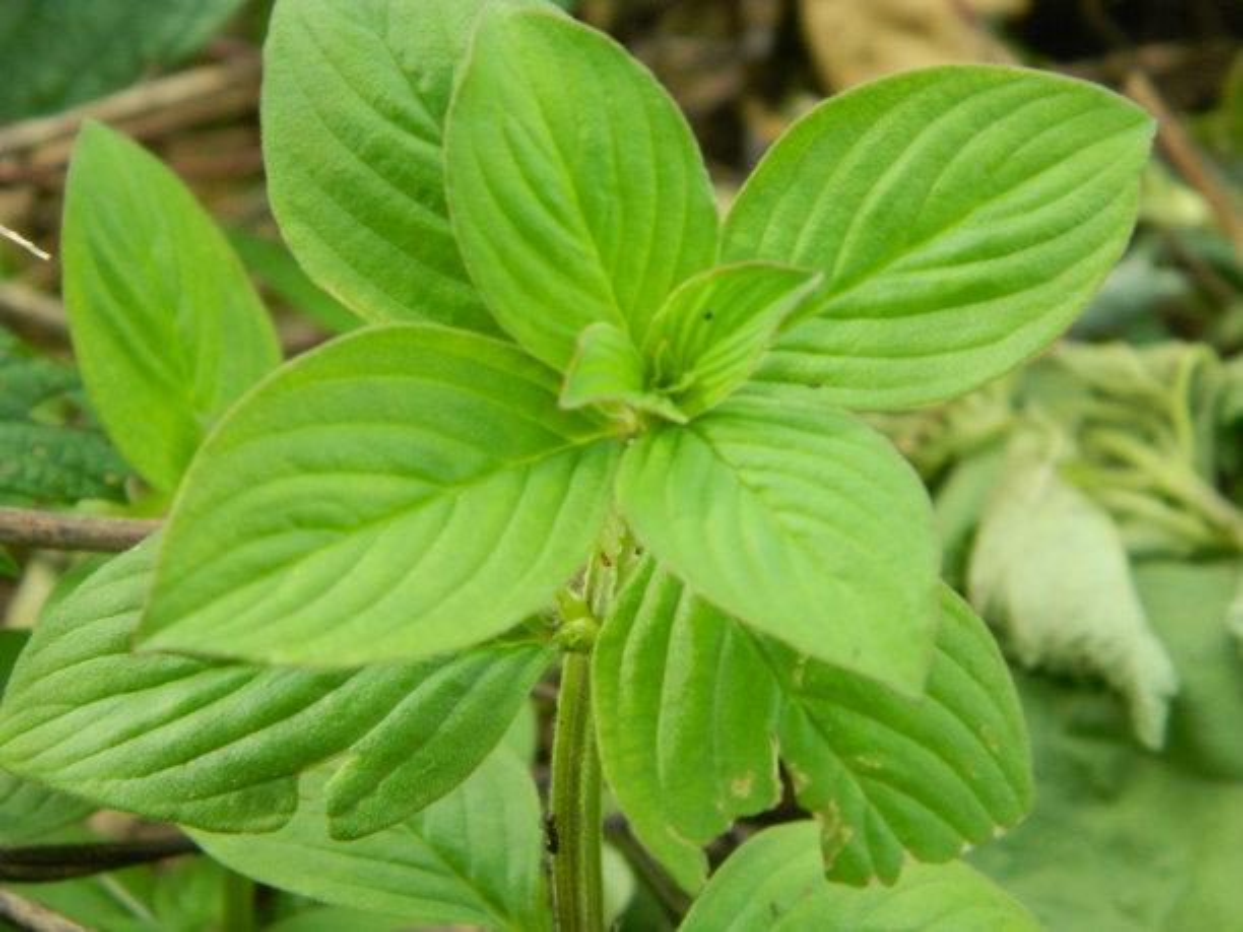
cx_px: 622
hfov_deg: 19.1
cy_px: 466
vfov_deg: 14.4
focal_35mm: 103
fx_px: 3699
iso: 320
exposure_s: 1/400
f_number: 4.5
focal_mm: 18.6
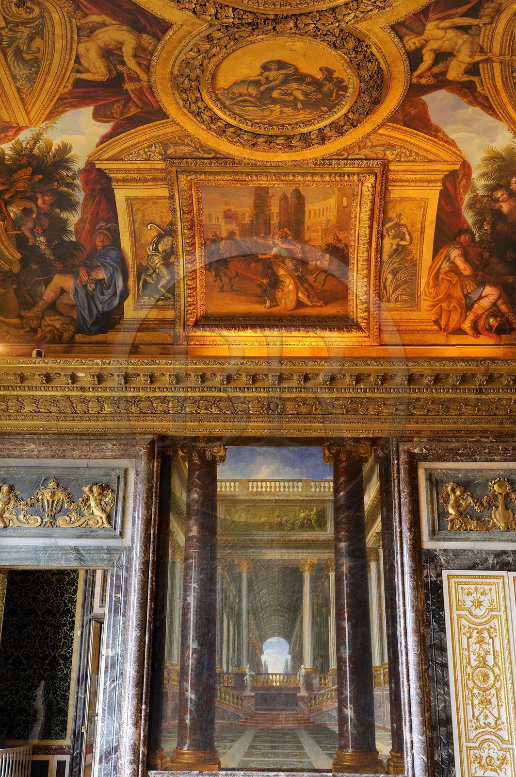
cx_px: 258
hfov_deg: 30.5
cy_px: 388
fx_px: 948
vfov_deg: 44.5
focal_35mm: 44
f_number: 11
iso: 200
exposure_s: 6
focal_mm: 44
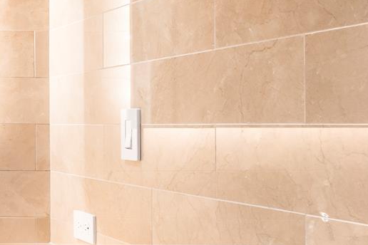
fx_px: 685
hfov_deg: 23.9
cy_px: 100
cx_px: -183
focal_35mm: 67
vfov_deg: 20.3
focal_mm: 18
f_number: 13
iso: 200
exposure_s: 5
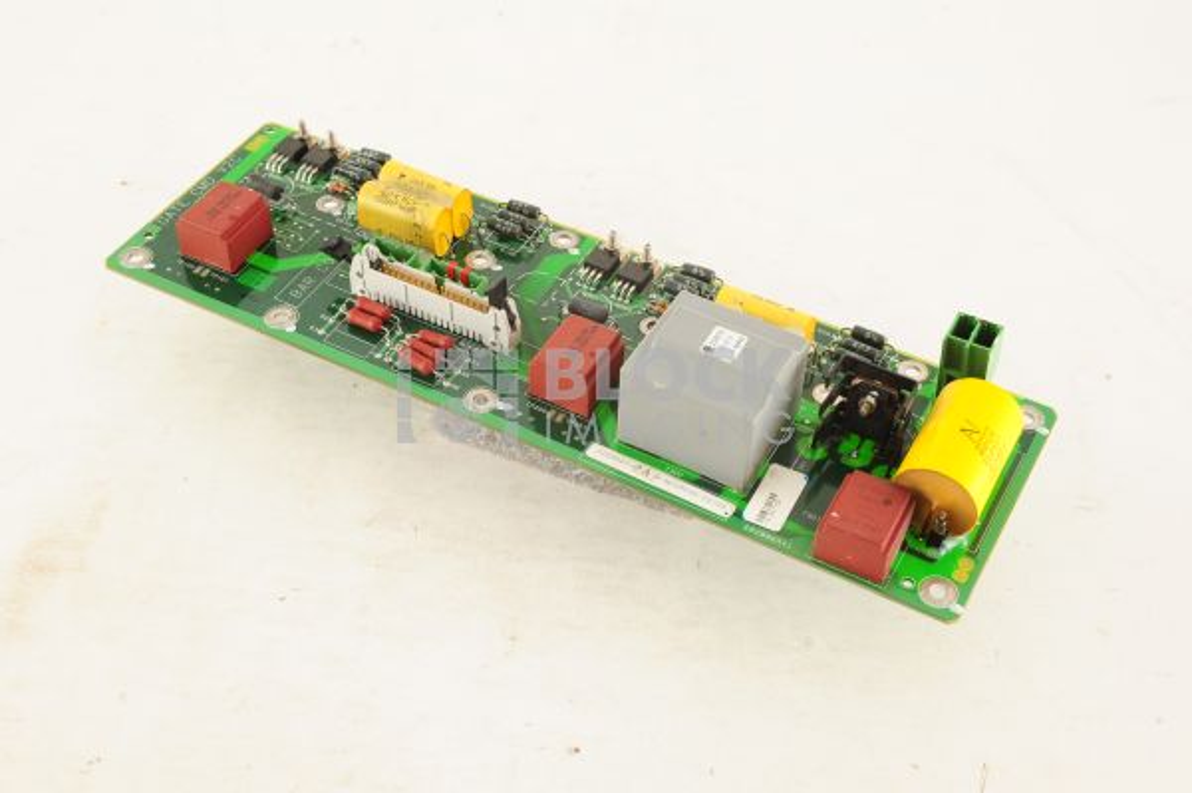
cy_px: 396
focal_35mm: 50
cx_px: 596
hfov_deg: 39.6
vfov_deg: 26.9
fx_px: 1654
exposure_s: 1/125
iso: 1600
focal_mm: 50
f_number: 11
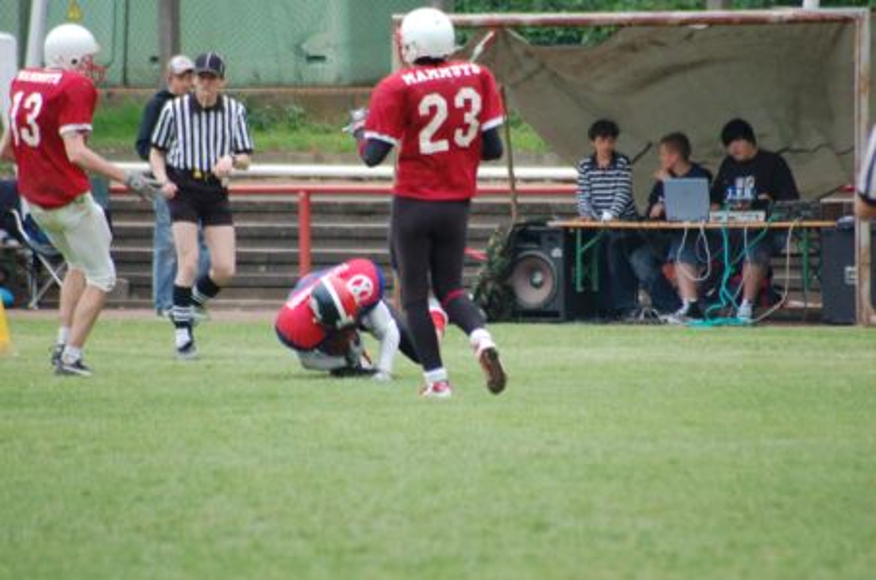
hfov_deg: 4.6
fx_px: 10927
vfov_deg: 3.0
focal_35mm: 450
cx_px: 438
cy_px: 290
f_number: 5.6
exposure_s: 1/250
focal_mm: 300
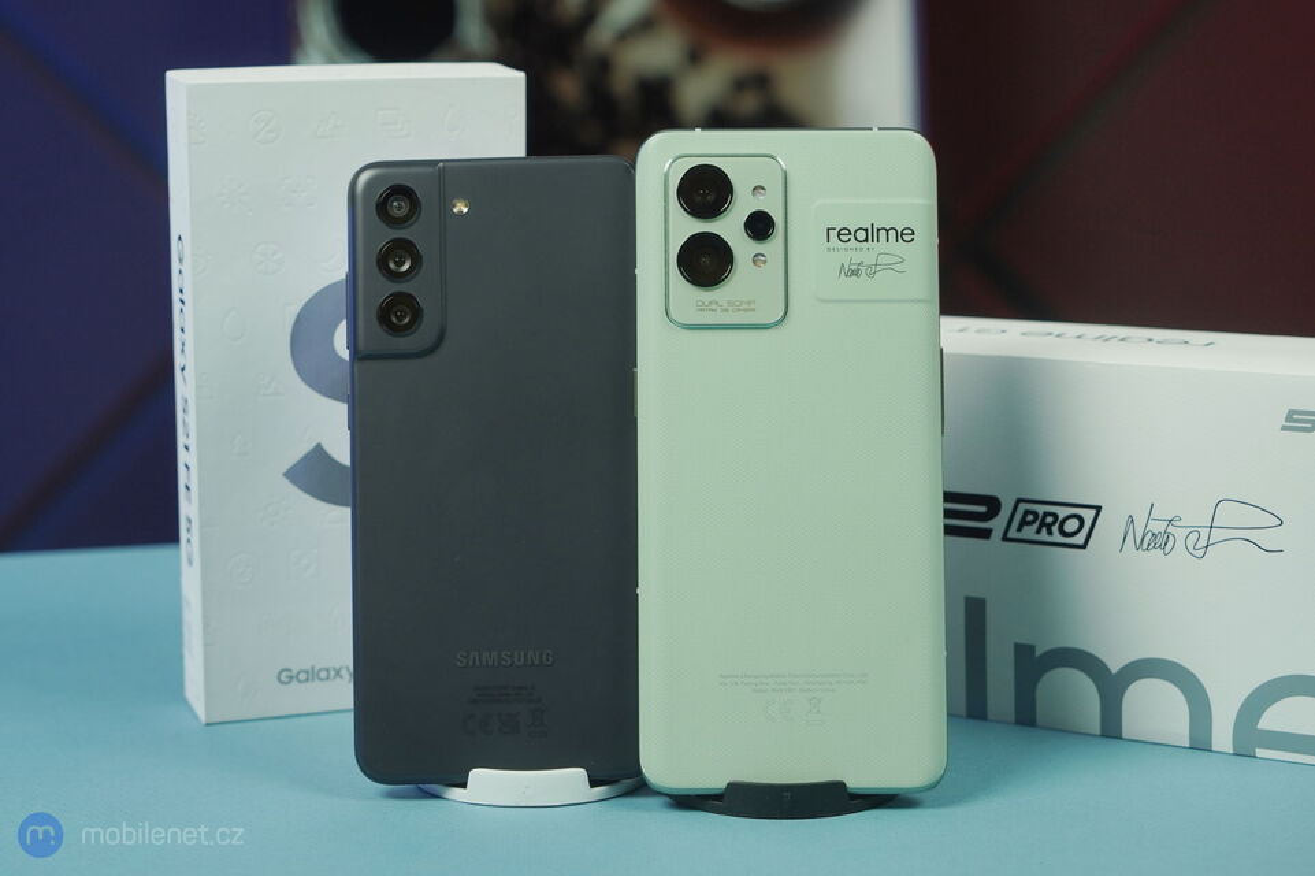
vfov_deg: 24.6
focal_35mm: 55
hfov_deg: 36.3
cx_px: 658
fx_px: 2008
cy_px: 438
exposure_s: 1/160
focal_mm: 55
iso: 640
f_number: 5.6
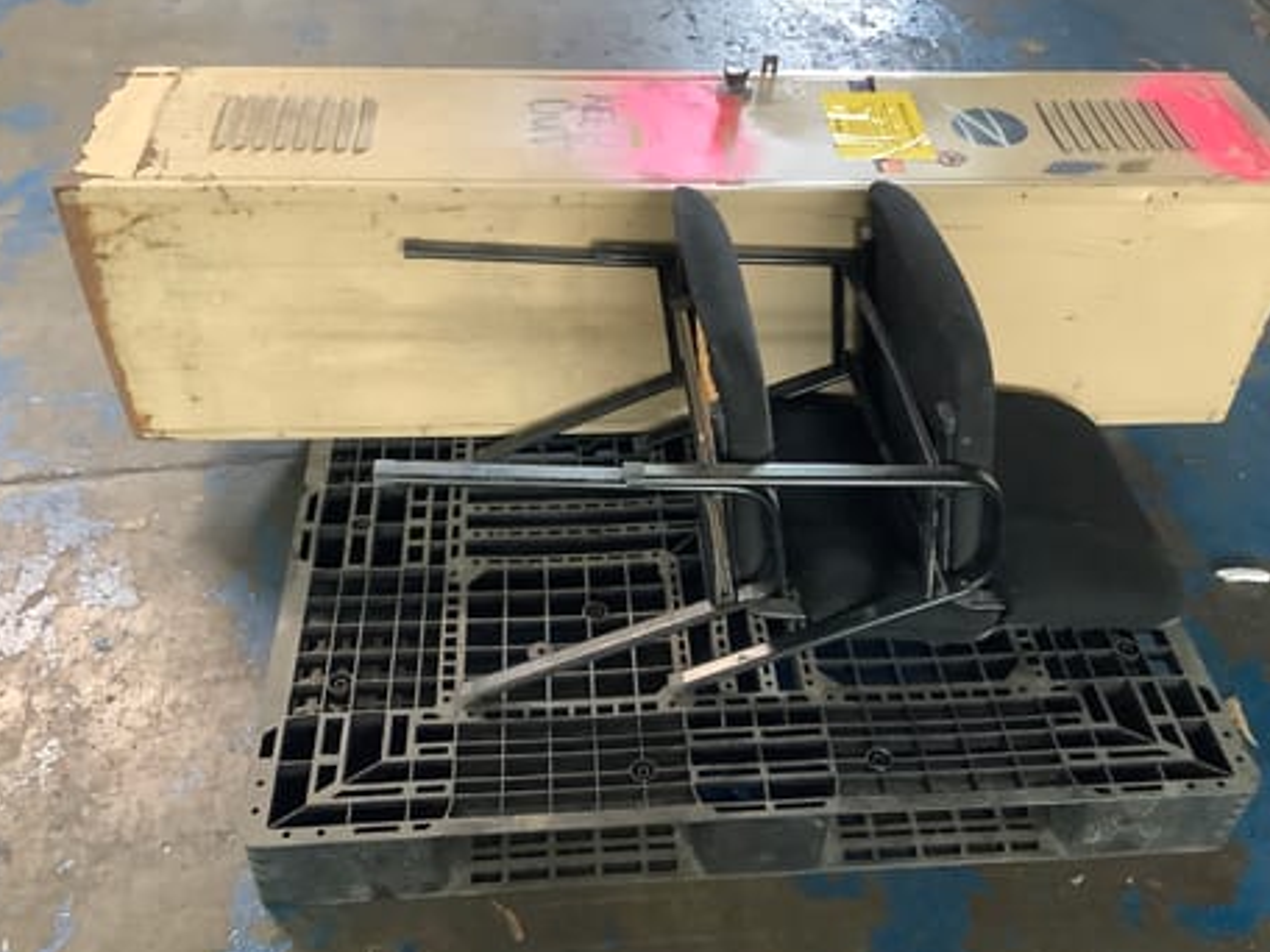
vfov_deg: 41.8
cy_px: 491
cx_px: 677
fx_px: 1247
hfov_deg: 53.9
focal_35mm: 34
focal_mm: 3.3
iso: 320
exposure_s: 1/25
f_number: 2.4
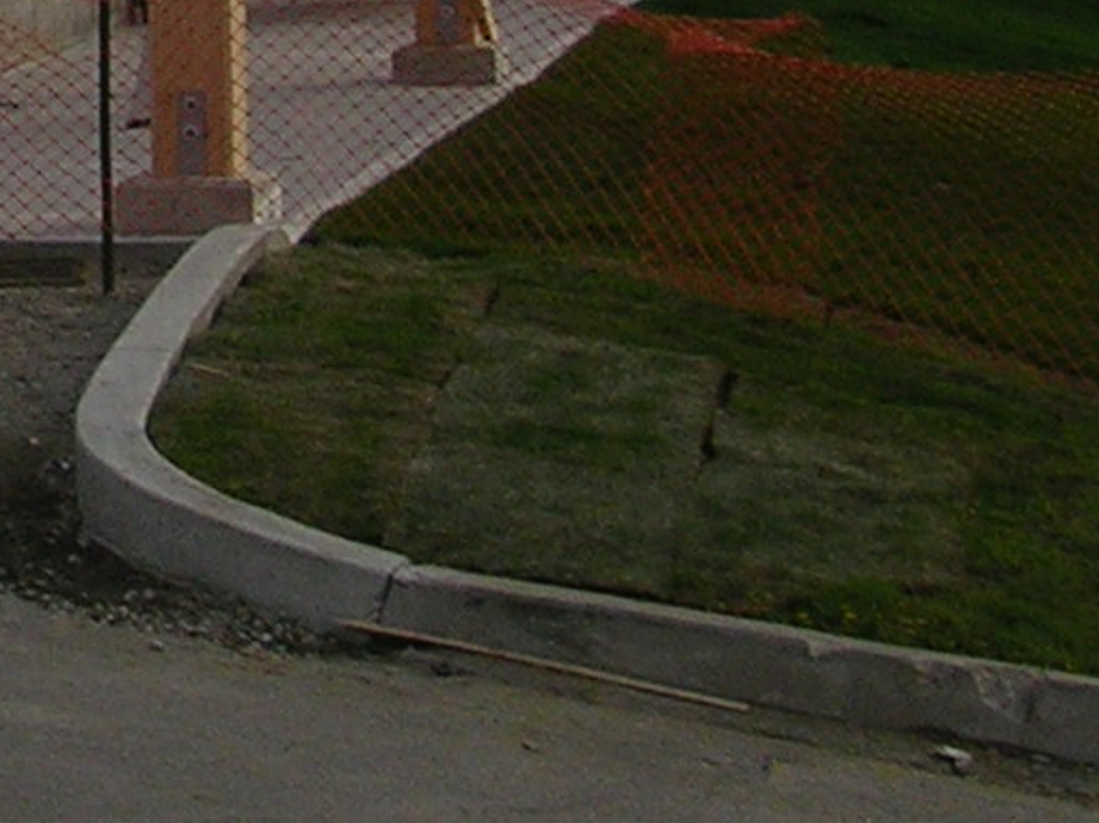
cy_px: -566
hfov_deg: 12.3
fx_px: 4854
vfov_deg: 9.3
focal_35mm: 153
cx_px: -525
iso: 50
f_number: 2.8
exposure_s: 1/1312
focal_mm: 5.8
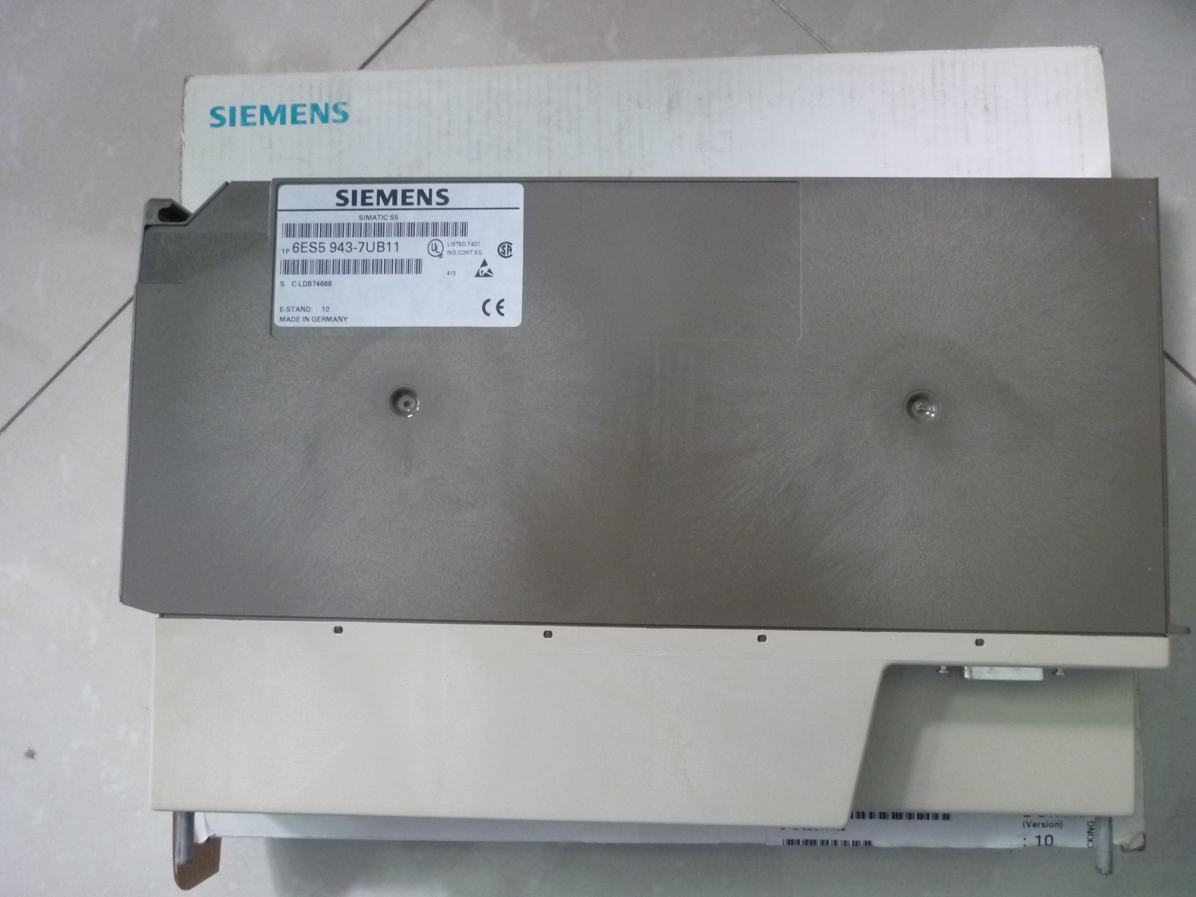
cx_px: 598
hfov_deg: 58.4
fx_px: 1071
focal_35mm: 31
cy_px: 448
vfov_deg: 45.4
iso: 400
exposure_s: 1/13
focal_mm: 5.5
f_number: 2.8
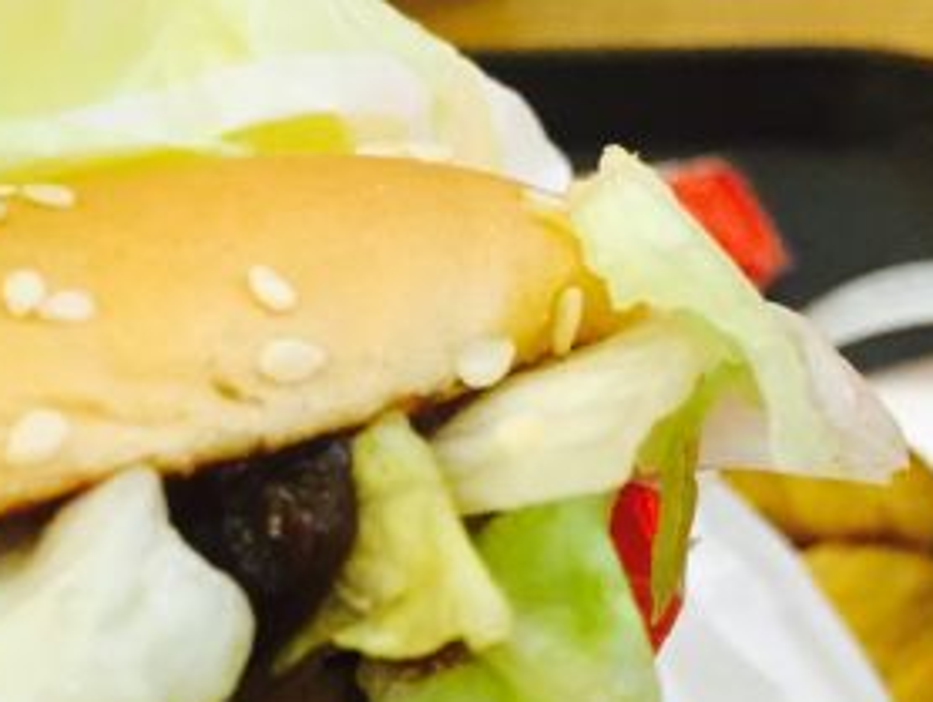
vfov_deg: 19.4
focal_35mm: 73
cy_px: 771
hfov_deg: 26.5
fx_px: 1969
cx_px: 322
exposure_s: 1/25
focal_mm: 4.15
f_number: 2.2
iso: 250
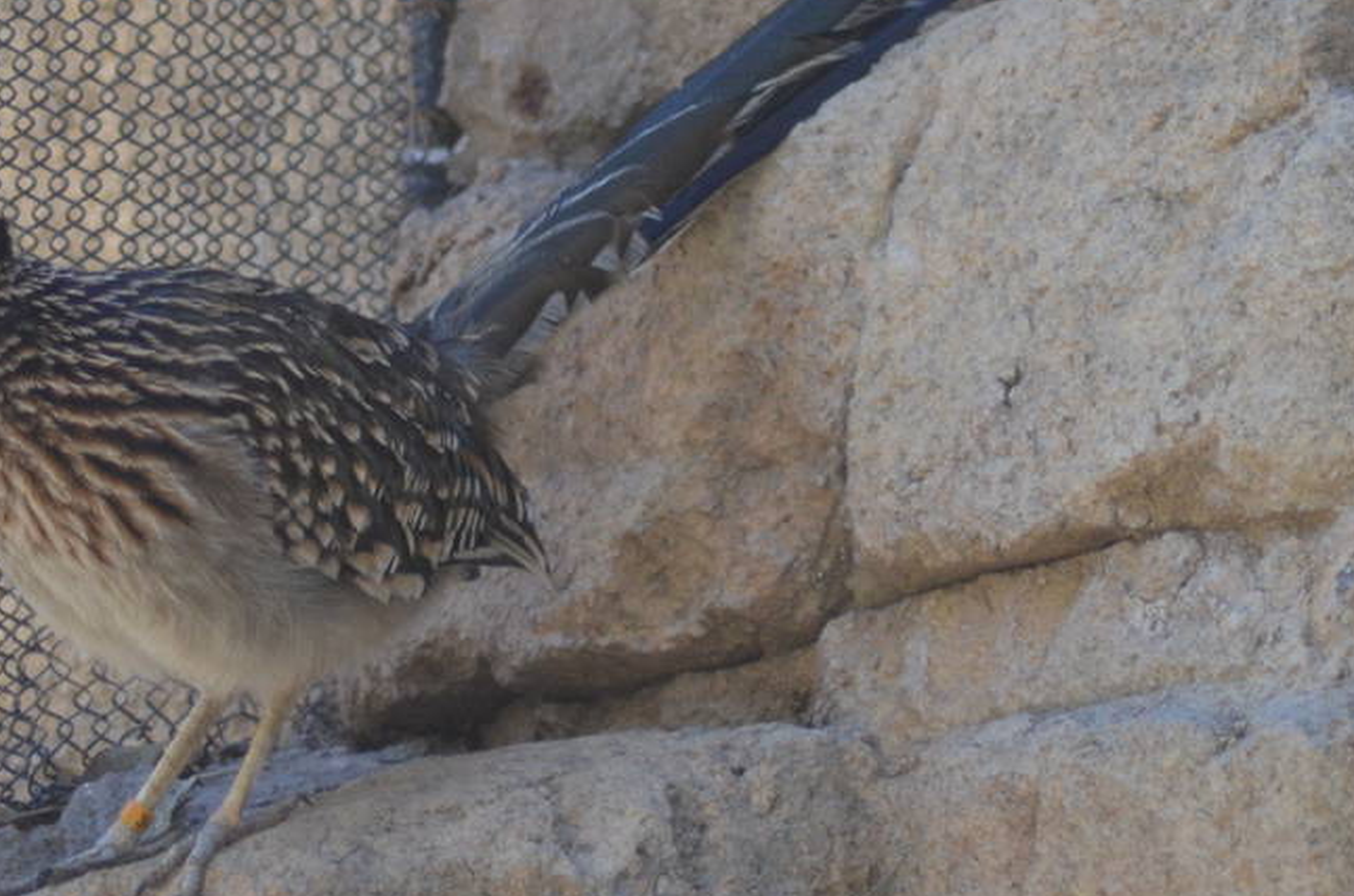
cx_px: 726
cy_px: 191
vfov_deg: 2.2
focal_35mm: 633
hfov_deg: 3.3
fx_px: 23755
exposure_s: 1/500
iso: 1100
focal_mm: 170
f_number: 4.5
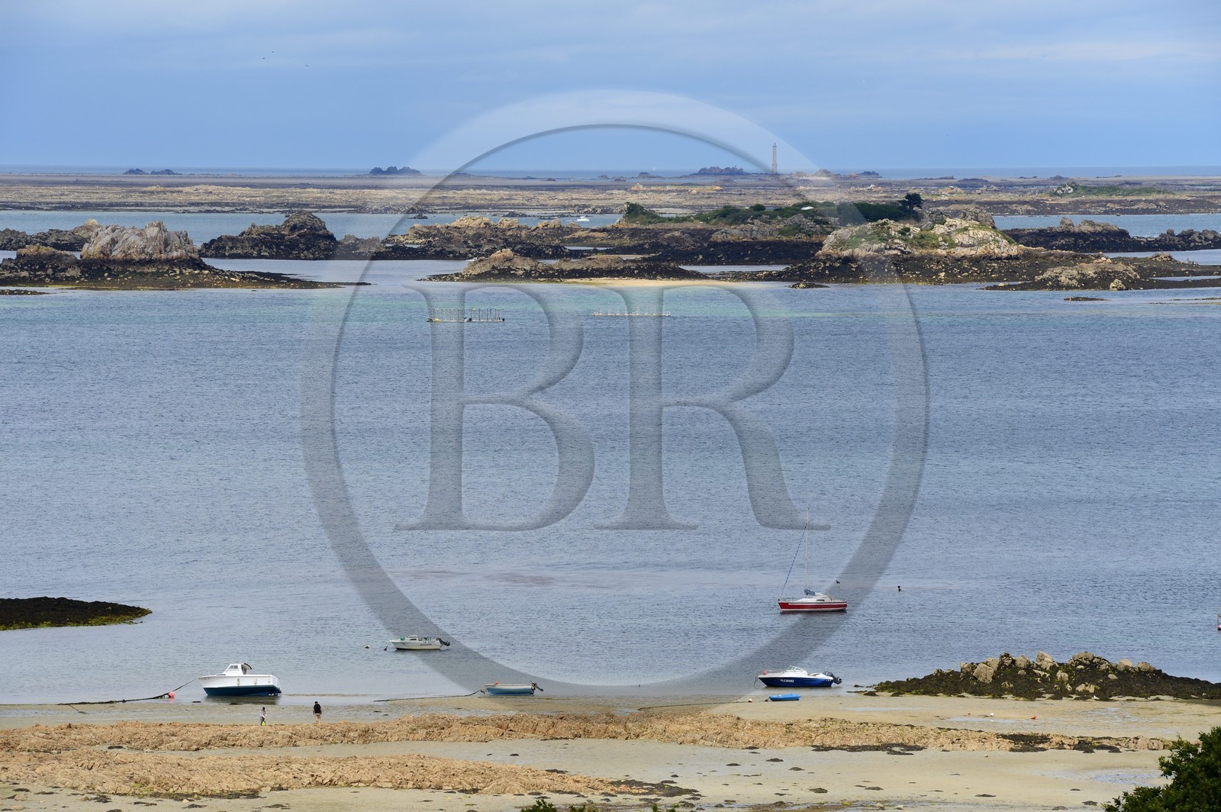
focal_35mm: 200
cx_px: 610
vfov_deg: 6.9
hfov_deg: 10.3
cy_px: 406
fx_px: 6778
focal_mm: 200
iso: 200
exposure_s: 1/250
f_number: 14
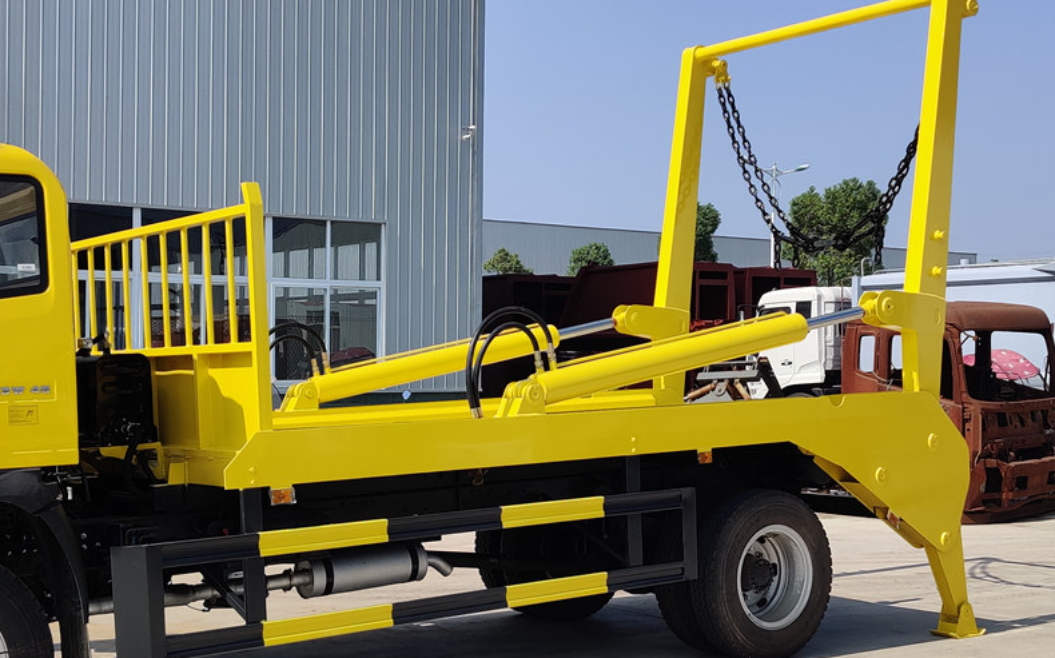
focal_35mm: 29
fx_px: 833
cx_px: 529
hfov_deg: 64.7
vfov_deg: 43.1
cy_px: 342
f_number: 1.65
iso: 125
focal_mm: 4.75
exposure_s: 1/2621
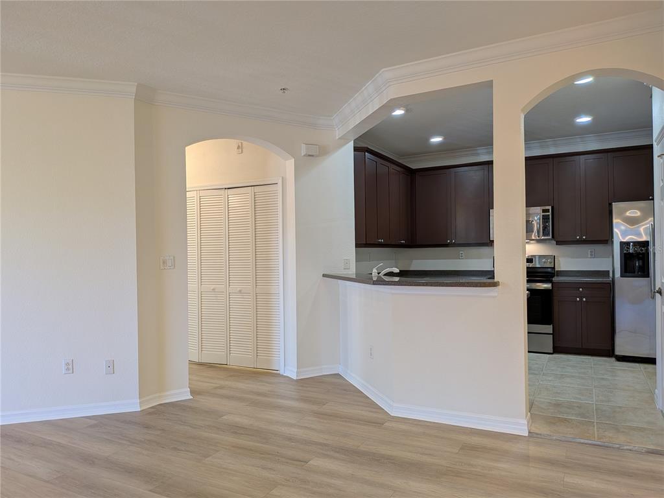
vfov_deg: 56.8
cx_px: 332
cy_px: 249
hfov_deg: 71.6
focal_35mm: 24
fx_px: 460
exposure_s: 1/102
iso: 27
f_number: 1.7
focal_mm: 4.53
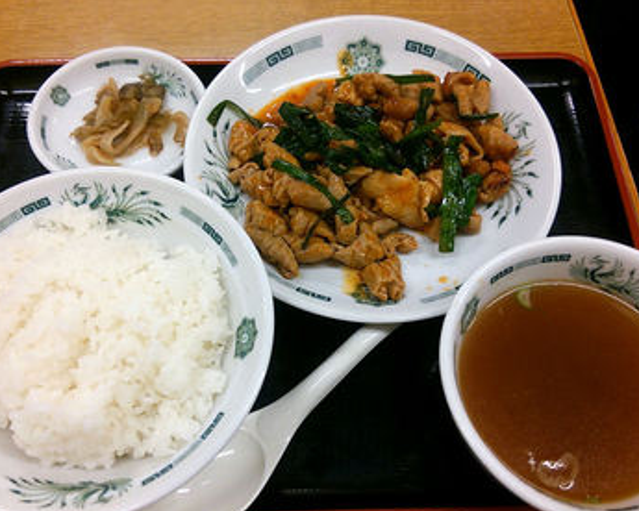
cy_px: 263
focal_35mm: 34
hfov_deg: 52.8
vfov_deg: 43.4
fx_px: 643
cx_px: 306
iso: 64
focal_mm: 4.06
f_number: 1.94
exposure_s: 1/59
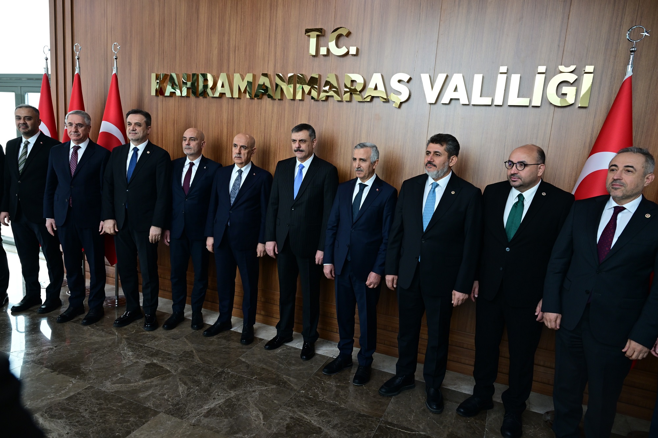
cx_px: 329
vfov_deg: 53.1
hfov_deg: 73.7
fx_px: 439
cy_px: 219
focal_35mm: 24
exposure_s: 1/80
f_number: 5.6
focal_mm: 24
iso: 800
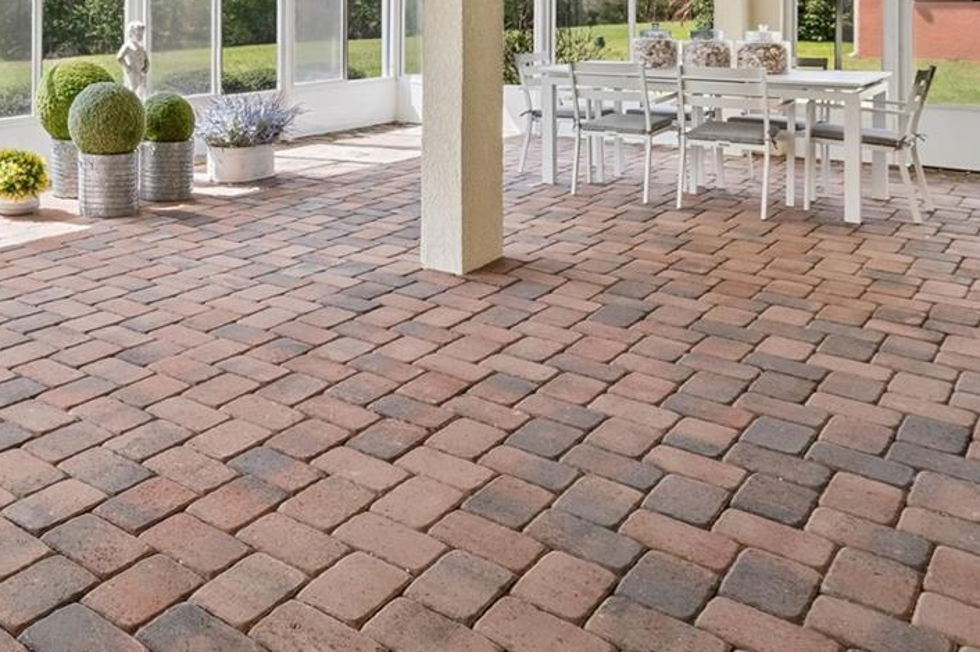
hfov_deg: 52.2
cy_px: 1
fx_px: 925
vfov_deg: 35.2
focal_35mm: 34
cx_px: 194
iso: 100
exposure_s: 1/125
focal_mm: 10
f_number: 7.1
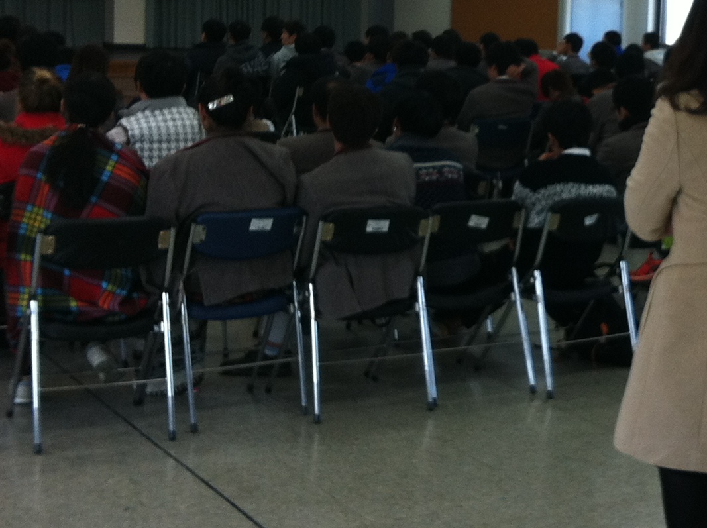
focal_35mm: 85
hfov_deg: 22.7
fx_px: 1734
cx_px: 562
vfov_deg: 17.3
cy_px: 151
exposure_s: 1/24
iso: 80
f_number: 2.8
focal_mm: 3.85
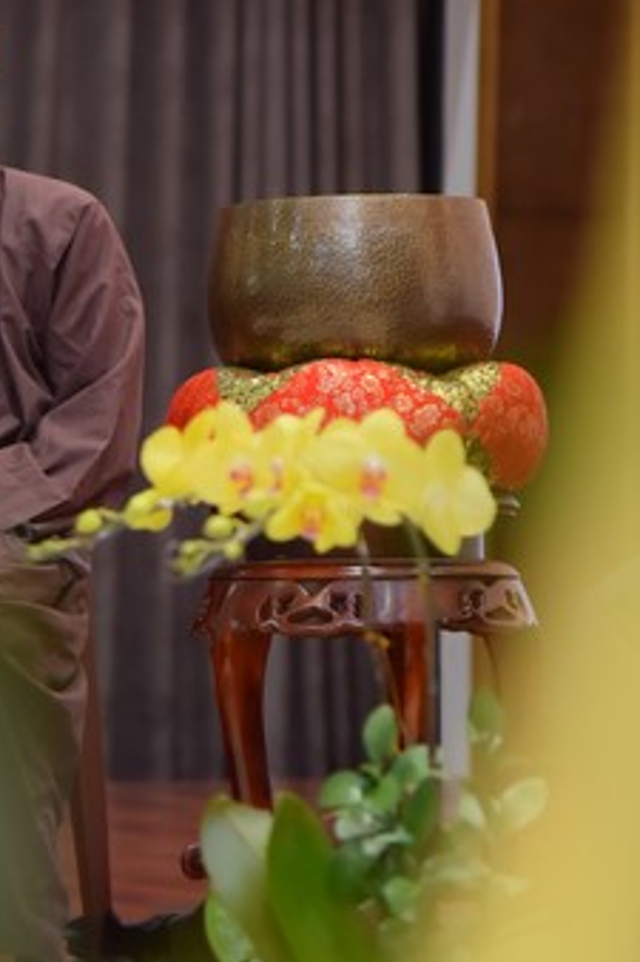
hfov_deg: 5.9
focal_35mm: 231
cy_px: 404
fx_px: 6166
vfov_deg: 8.9
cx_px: 50
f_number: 4.5
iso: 1250
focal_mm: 120
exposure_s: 1/160
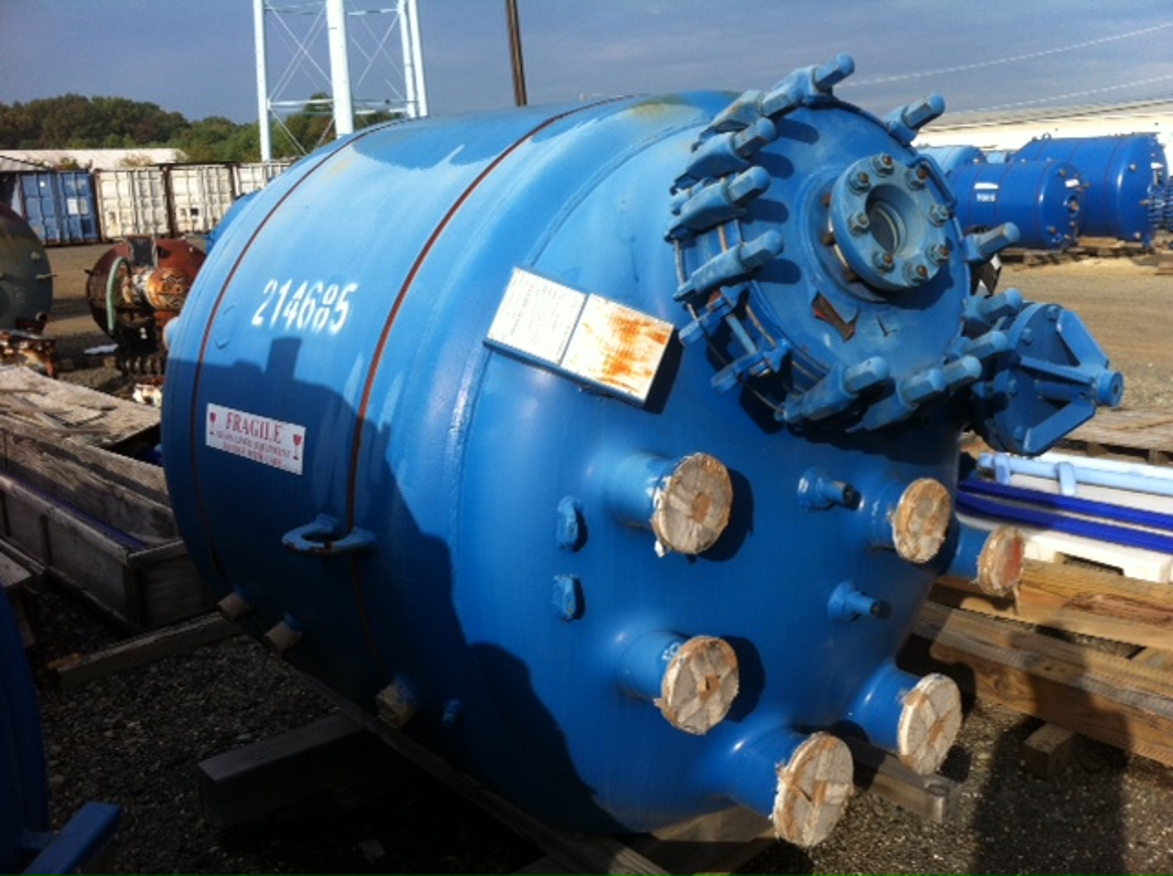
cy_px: 438
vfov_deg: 40.6
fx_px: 1184
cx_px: 586
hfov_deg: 52.7
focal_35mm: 35
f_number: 2.8
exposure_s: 1/1117
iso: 80
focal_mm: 3.85
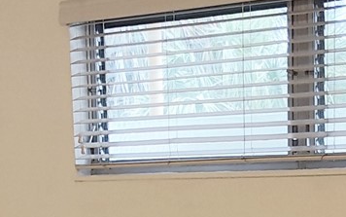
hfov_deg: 17.5
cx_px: 140
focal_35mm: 119
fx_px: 1123
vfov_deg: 10.5
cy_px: 372
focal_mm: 4.15
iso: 175
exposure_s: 1/120
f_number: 1.5
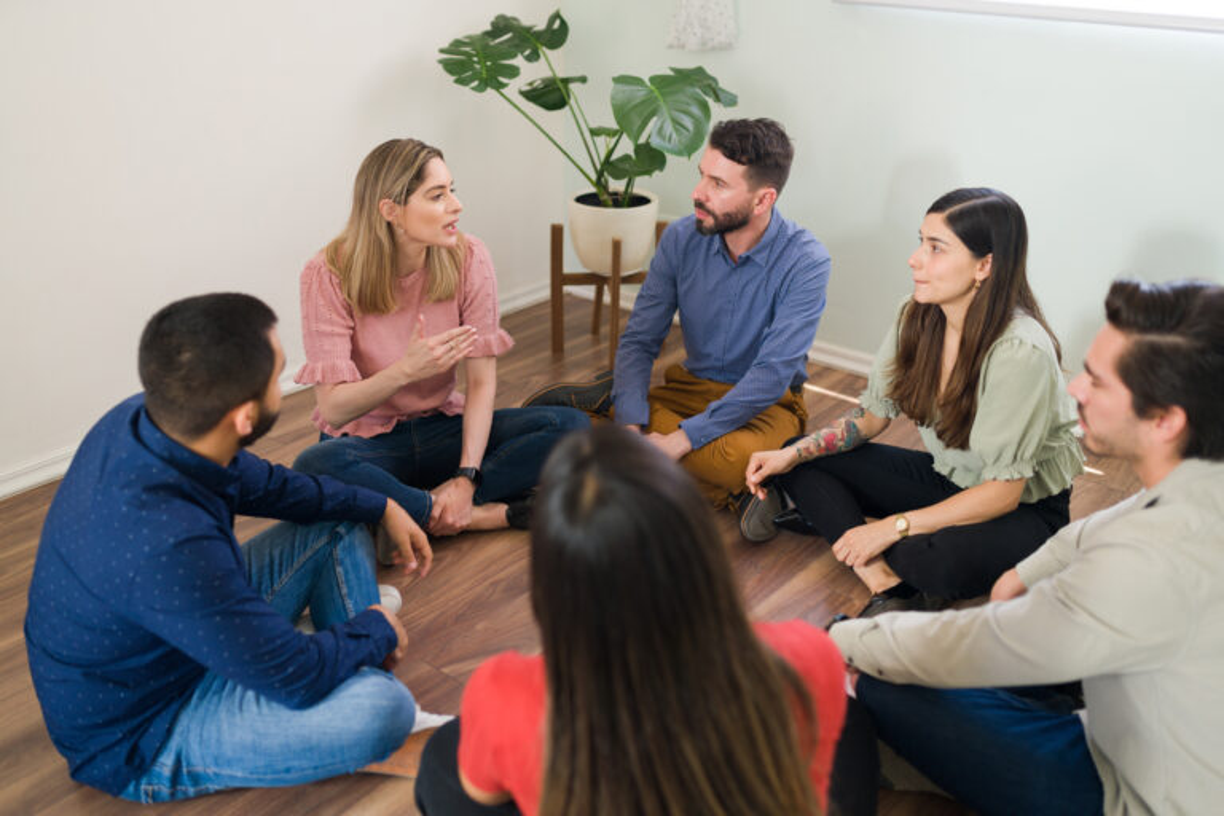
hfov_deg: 54.4
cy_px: 408
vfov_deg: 37.9
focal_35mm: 35
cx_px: 612
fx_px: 1190
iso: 320
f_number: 1.8
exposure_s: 1/160
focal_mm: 35
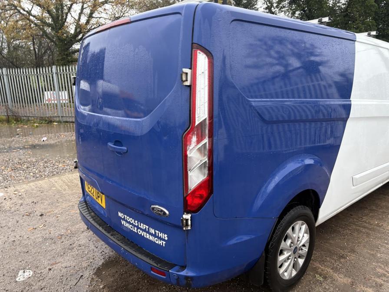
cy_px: 146
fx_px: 292
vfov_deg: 53.1
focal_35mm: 26
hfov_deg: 67.3
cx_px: 194
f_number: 1.6
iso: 125
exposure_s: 1/121
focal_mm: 5.96
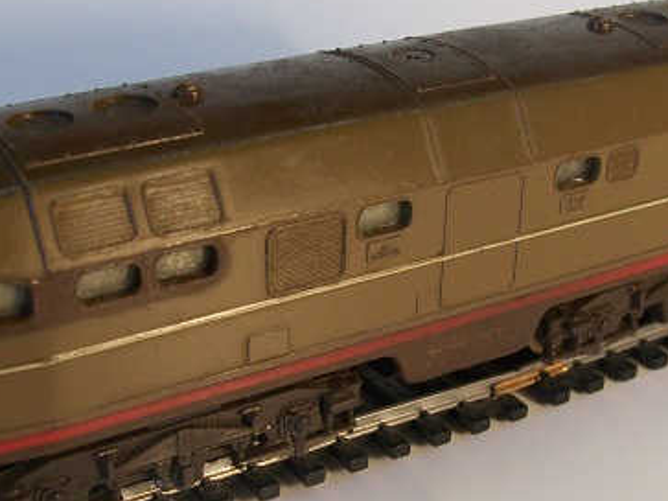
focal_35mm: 69
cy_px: 351
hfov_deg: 28.2
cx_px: 316
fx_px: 1331
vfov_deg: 21.2
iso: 64
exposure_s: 1/100
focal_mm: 6
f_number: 2.7
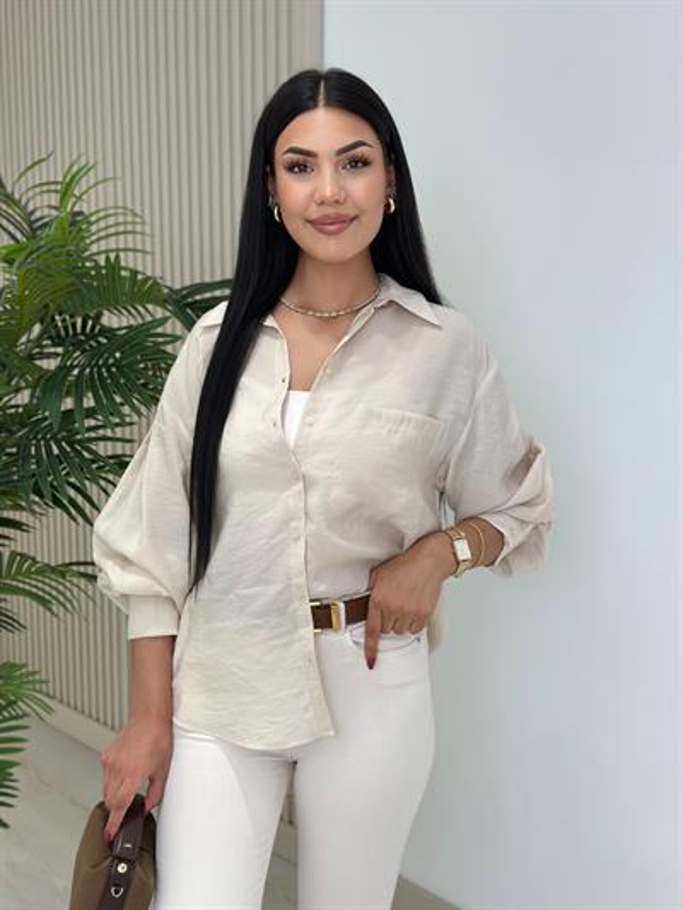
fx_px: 1262
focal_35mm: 48
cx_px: 342
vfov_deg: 39.6
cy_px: 455
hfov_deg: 30.3
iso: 80
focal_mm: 6.86
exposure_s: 1/363
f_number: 1.78
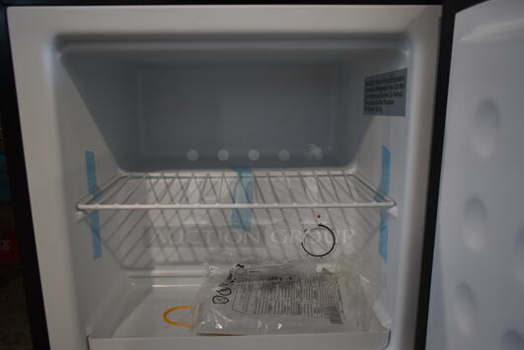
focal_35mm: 31
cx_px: 254
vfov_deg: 42.3
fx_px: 452
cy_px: 195
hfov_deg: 60.2
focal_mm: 18
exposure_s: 1/30
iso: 180
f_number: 3.5
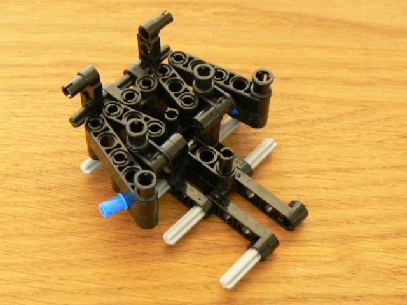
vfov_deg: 22.9
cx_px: 204
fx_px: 752
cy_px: 152
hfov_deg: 30.3
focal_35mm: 64
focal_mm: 7.8
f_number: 5
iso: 100
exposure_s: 2
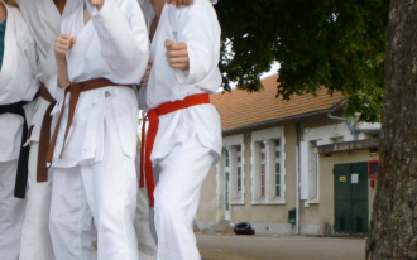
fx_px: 841
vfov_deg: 17.5
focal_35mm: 74
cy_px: 182
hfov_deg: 27.0
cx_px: 47
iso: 100
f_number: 3.3
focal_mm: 5.2
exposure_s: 1/160
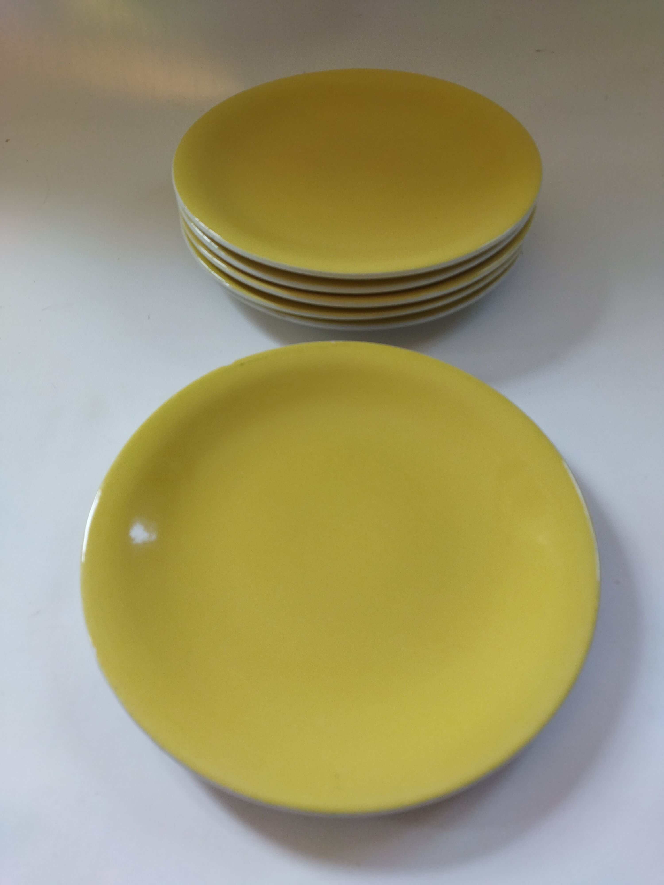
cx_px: 332
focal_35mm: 27
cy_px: 442
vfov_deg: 65.3
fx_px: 691
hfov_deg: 51.4
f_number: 1.79
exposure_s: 1/122
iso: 99
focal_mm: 4.71
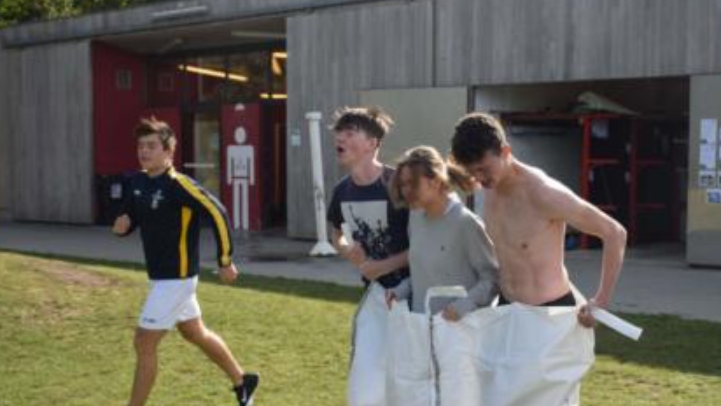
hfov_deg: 34.3
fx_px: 1167
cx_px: 416
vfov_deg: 19.7
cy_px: 243
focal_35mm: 61
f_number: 5.6
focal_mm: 32
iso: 400
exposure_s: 1/1250
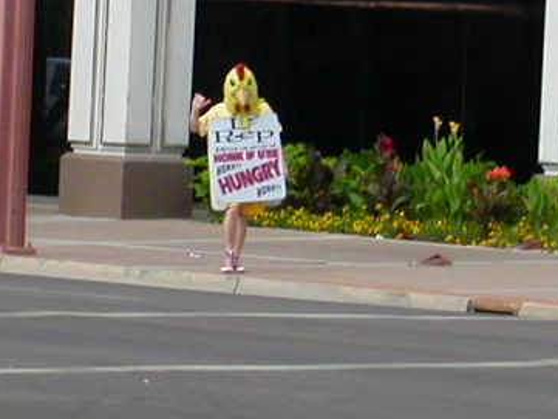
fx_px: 5079
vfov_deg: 4.7
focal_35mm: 315
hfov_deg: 6.3
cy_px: 147
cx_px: 269
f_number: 4.8
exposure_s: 1/404
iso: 100
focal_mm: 16.8
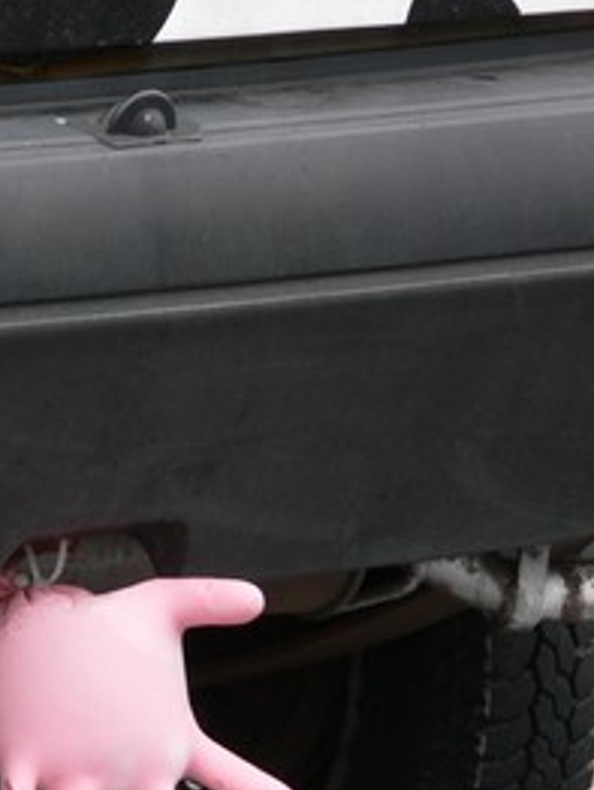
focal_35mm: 666
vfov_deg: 3.0
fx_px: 15213
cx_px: 118
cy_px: 687
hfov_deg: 2.2
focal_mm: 57.7
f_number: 4
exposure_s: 1/80
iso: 80
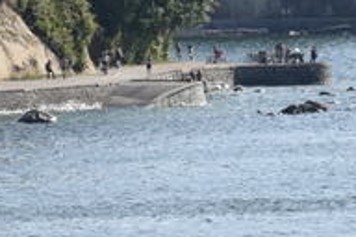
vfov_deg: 1.5
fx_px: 8889
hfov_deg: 2.3
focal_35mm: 899
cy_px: -130
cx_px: -276
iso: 100
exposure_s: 1/320
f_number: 7.1
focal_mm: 135
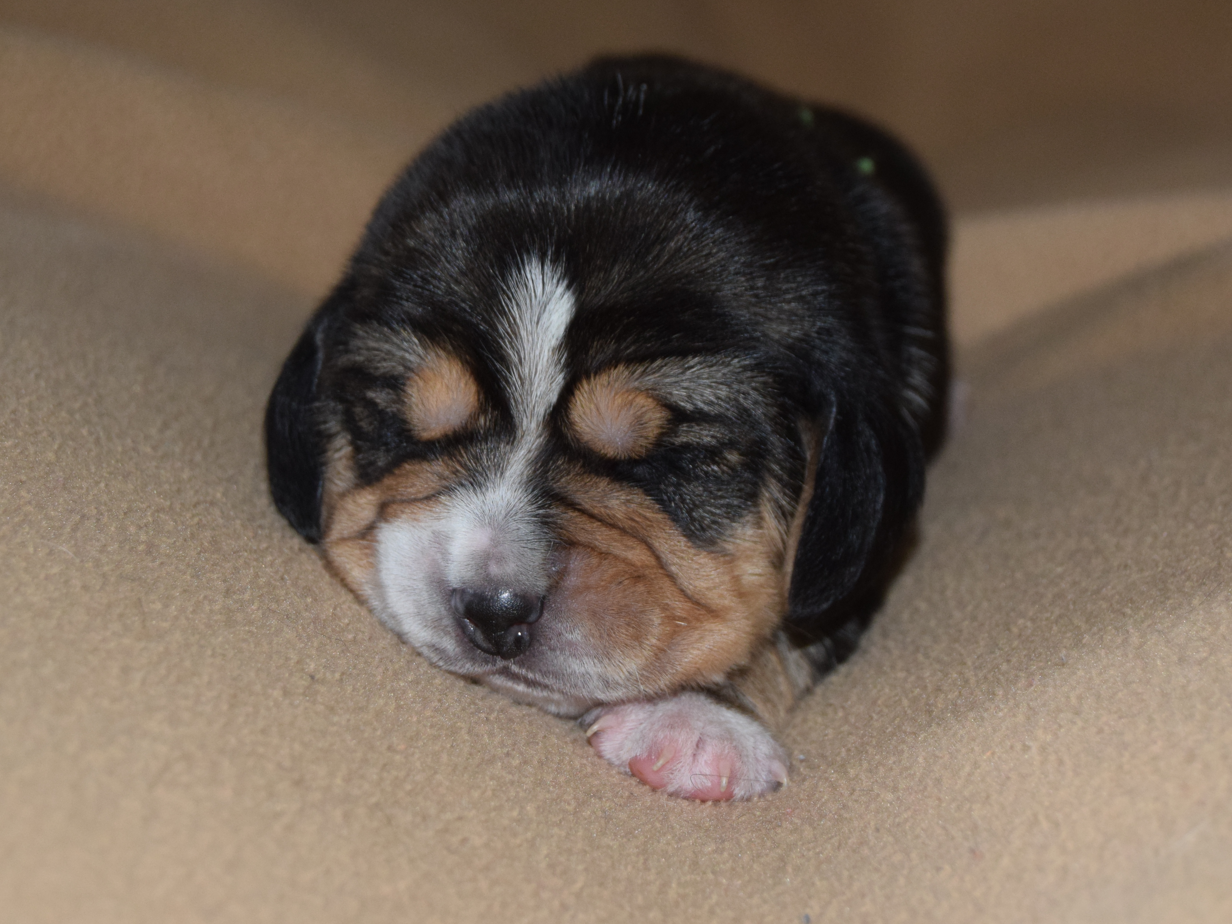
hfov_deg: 17.2
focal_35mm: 115
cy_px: 479
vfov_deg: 12.9
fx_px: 4082
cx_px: 617
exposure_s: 1/60
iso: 1250
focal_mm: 55
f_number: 5.6
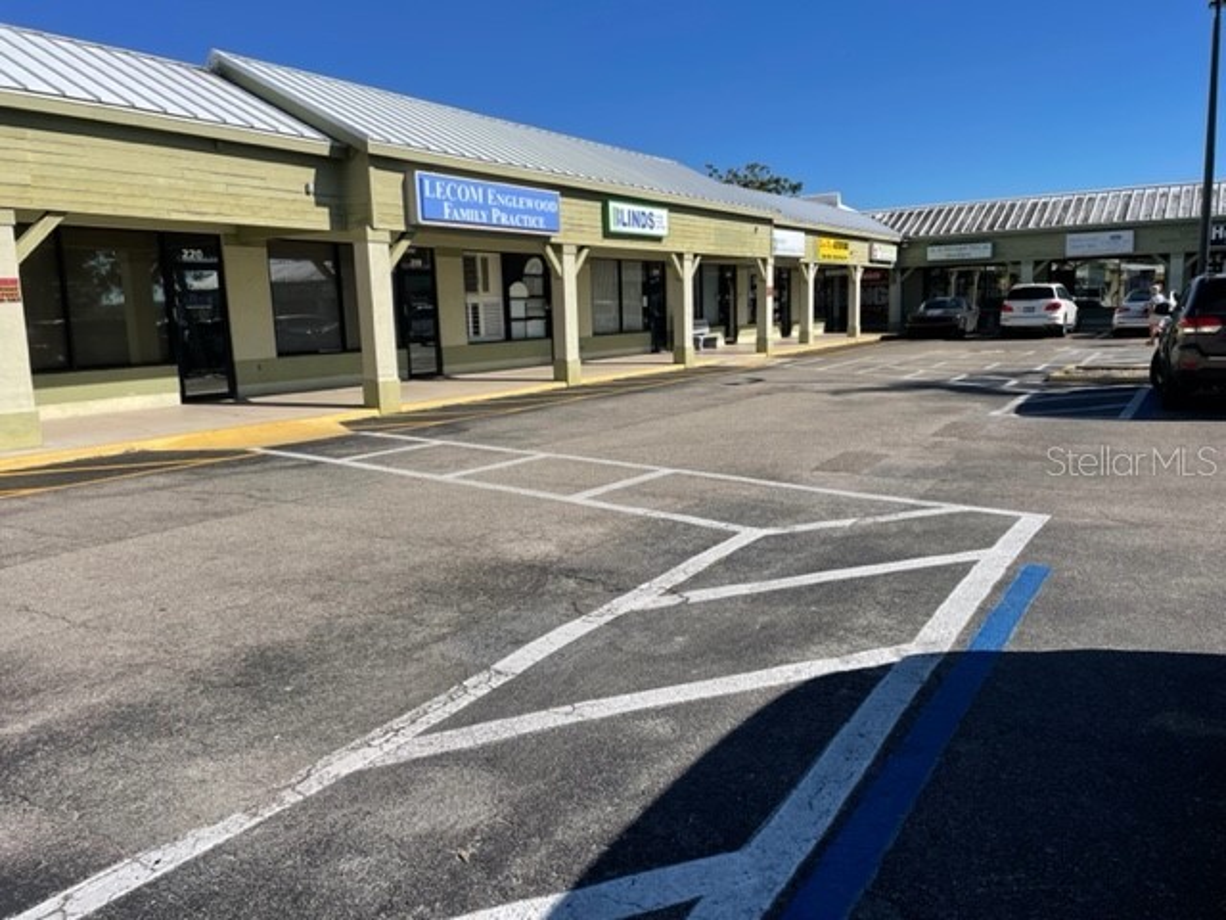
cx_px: 613
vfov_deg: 53.1
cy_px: 460
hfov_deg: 67.3
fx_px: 921
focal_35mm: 26
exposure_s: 1/5291
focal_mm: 4.2
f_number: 1.6
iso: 32
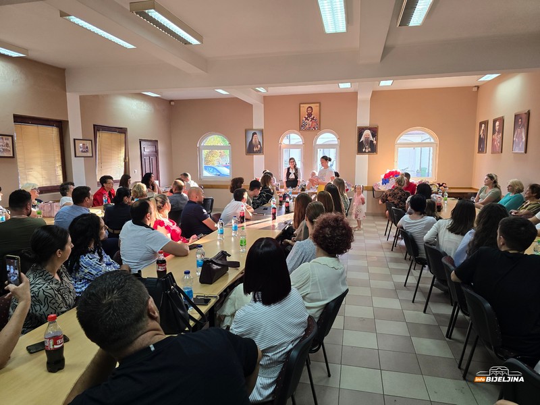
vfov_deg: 58.9
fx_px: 359
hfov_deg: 73.9
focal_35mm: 23
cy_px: 202
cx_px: 270
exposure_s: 1/100
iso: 125
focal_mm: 6.3
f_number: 1.7
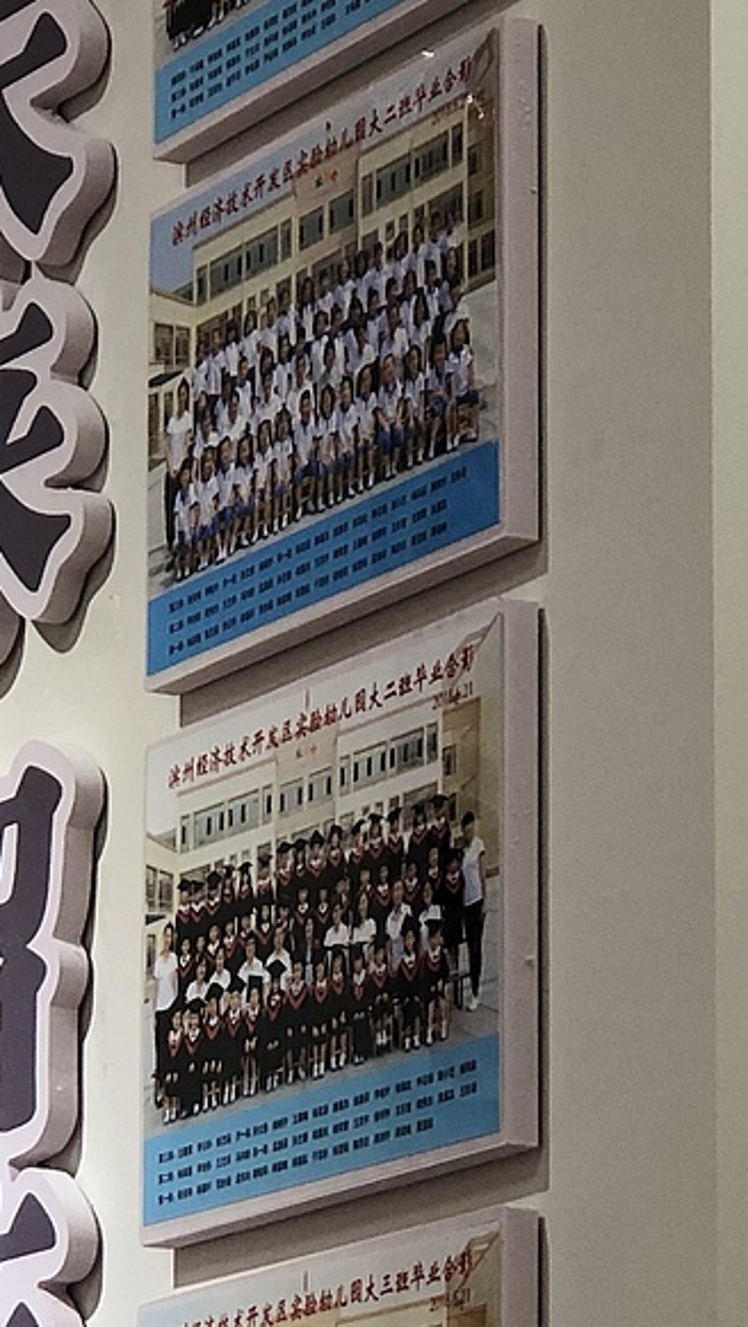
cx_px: 454
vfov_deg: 11.8
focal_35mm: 182
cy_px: 991
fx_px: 6408
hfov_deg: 6.7
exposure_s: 1/33
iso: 20
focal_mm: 6.6
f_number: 2.8
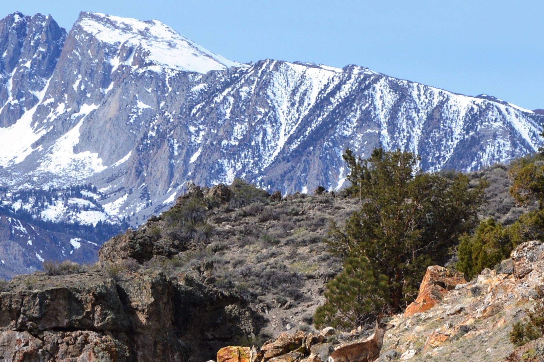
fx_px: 4680
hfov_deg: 6.7
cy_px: 229
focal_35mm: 310
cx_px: 215
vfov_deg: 4.4
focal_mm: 72
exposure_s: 1/250
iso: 100
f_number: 8
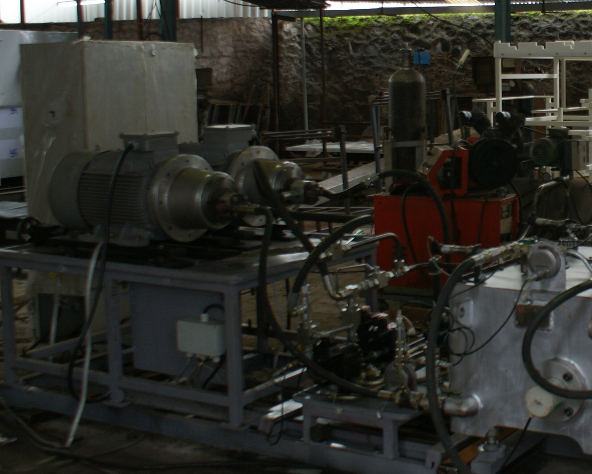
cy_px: 136
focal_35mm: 61
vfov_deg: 24.8
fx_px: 1069
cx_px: 594
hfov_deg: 29.0
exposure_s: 1/40
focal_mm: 20
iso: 100
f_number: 4
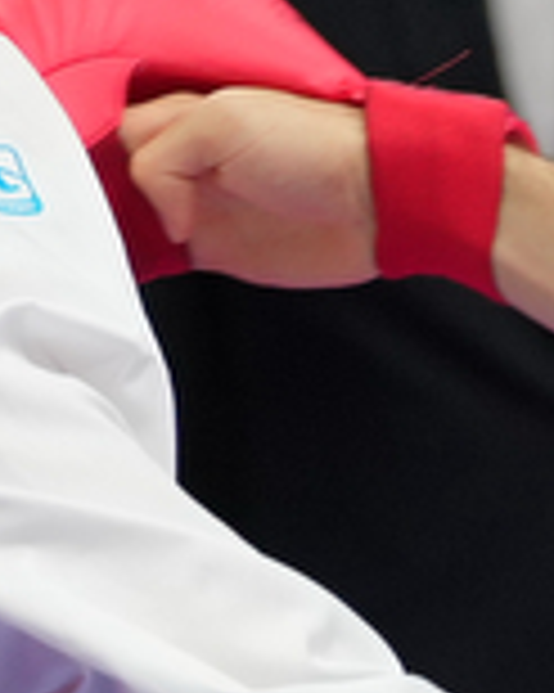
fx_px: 37523
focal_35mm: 1829
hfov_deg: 0.8
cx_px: 1455
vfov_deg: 1.1
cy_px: 1490
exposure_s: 1/1000
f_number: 2.8
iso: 500
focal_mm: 188
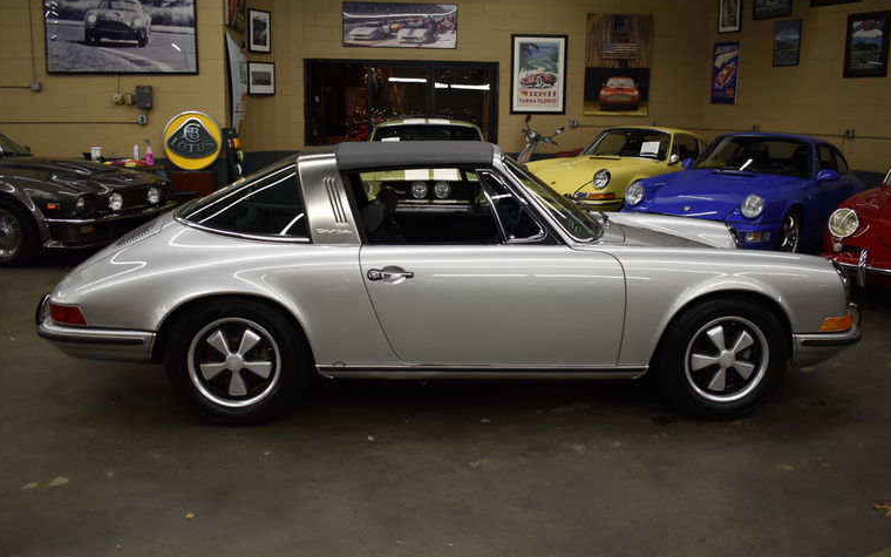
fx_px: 826
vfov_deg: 37.3
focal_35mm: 34
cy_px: 293
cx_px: 443
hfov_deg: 56.7
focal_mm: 22
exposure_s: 1/160
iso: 800
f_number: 3.8
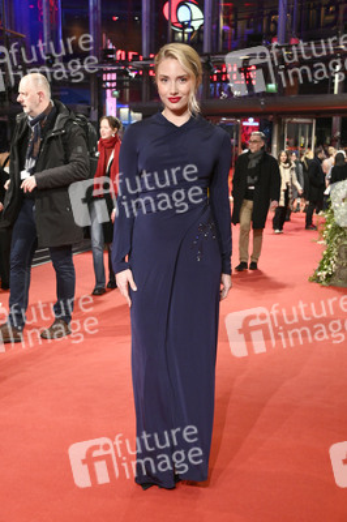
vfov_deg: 39.6
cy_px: 261
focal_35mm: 50
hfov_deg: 26.9
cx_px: 174
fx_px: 724
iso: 5000
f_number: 5
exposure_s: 1/200
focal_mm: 50
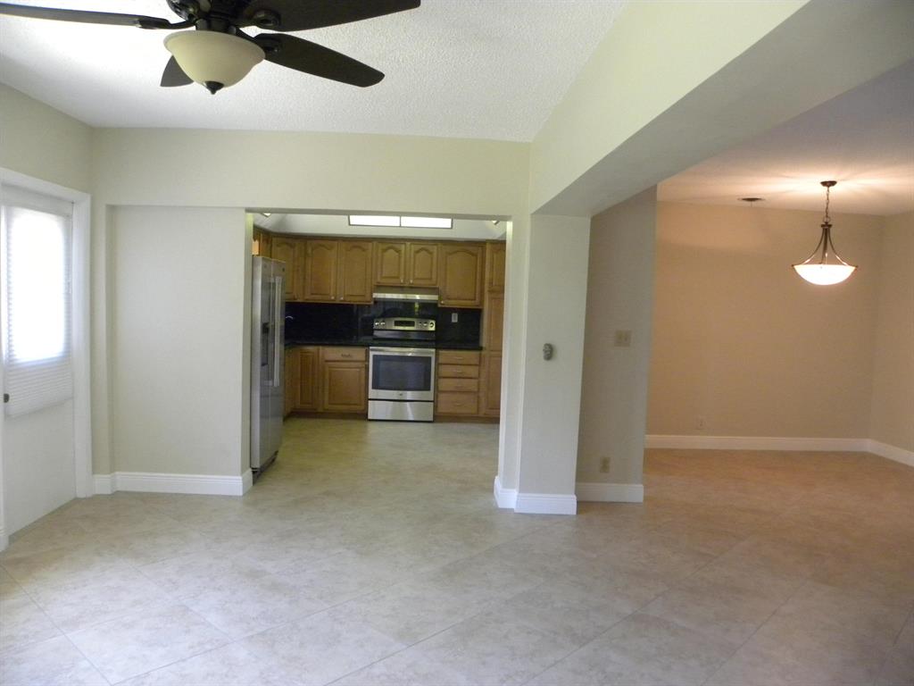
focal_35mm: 26
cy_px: 343
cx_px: 457
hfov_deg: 67.3
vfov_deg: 53.1
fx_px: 687
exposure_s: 1/73.6
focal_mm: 4.6
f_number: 2.8
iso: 400
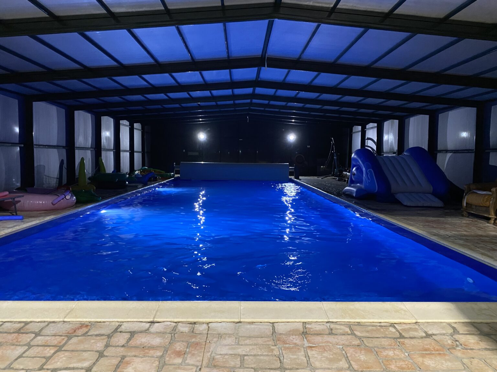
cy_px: 186
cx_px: 248
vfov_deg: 53.1
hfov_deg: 67.3
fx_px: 373
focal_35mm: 26
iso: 640
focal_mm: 4.25
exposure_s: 1/25
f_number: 1.8
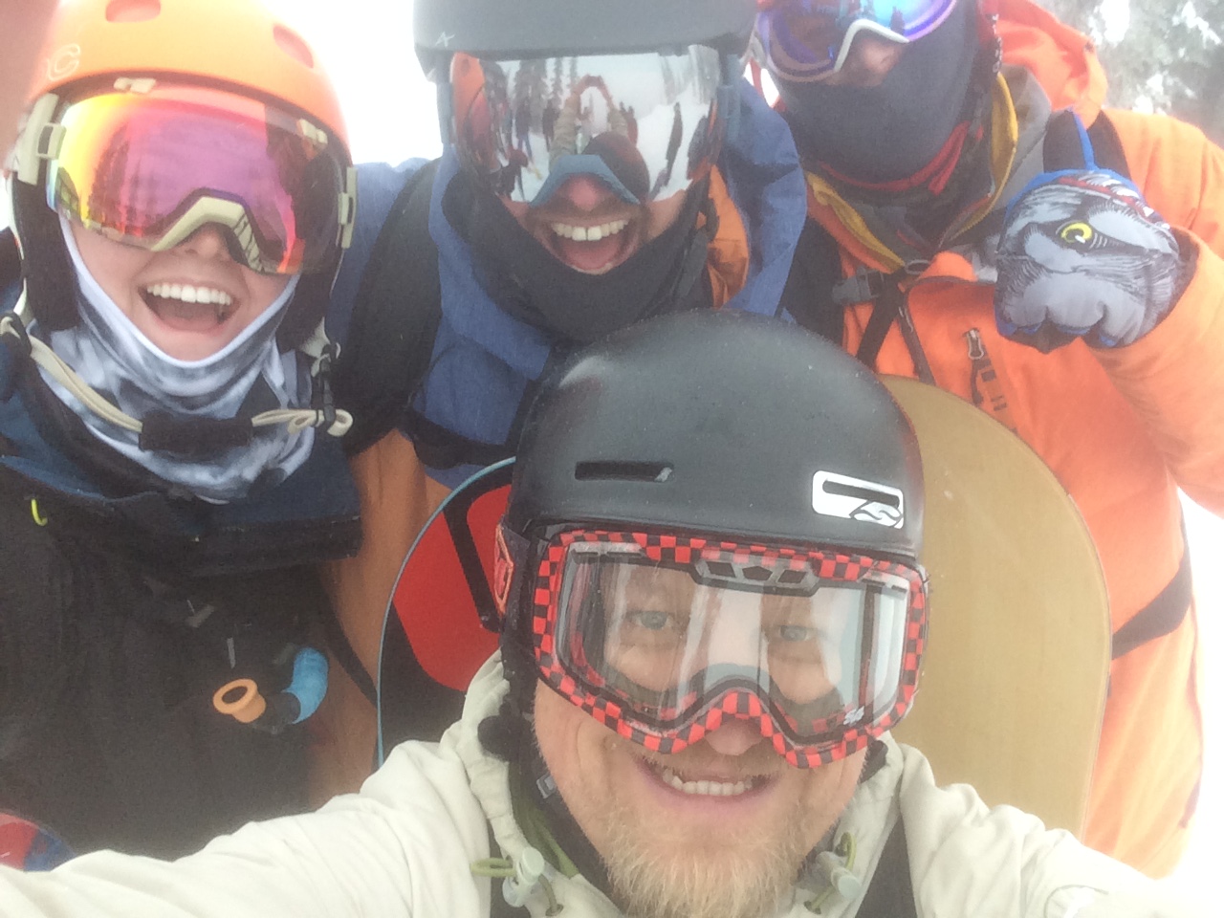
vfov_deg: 45.4
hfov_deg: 58.4
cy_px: 459
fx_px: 1096
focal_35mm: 31
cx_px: 612
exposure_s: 1/120
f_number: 2.4
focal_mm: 2.15
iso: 80
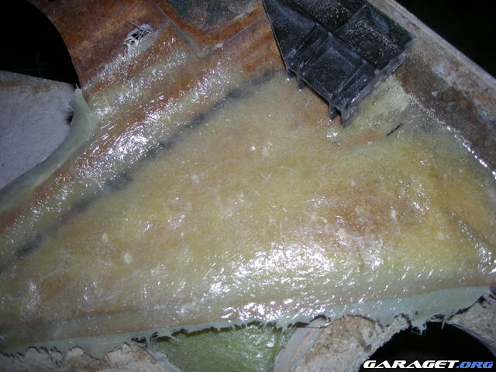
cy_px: 186
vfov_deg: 40.7
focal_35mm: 35
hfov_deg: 52.6
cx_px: 248
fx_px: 502
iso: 50
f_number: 2.8
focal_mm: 5.7
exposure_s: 1/60
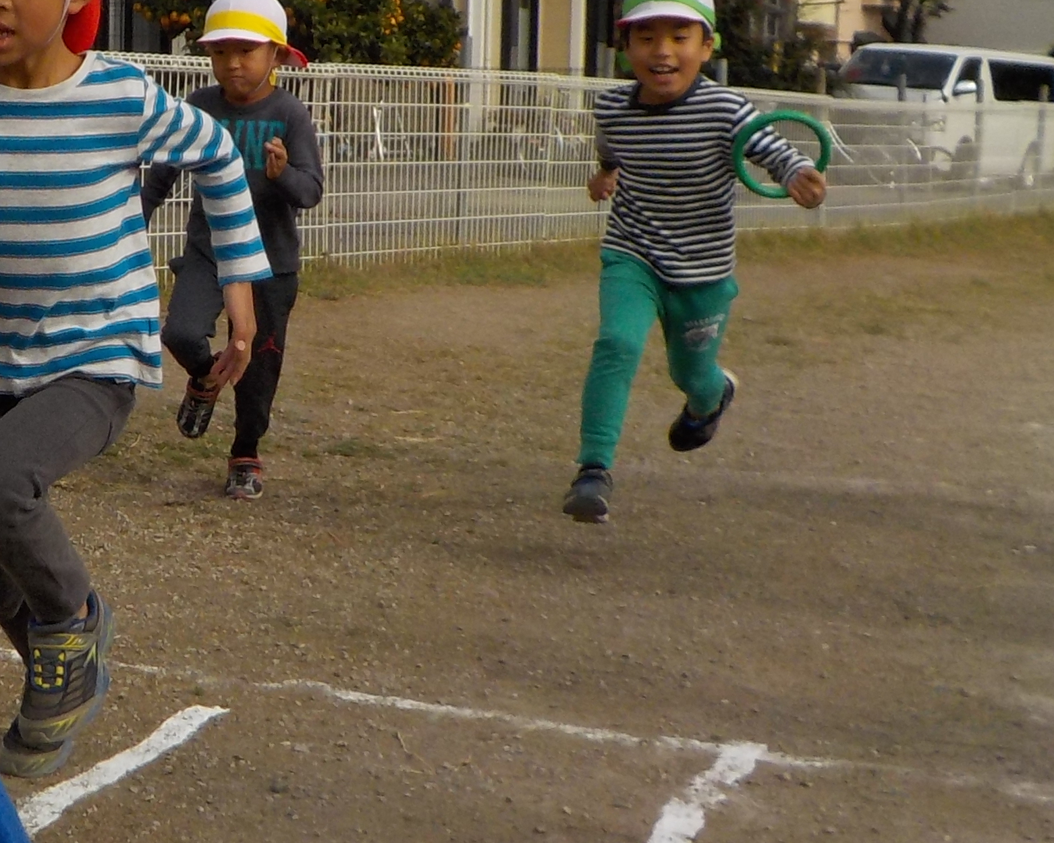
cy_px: 349
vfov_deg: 19.6
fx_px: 2433
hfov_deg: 23.4
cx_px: -14
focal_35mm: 78
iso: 125
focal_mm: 4.1
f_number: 3.3
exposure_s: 1/1600
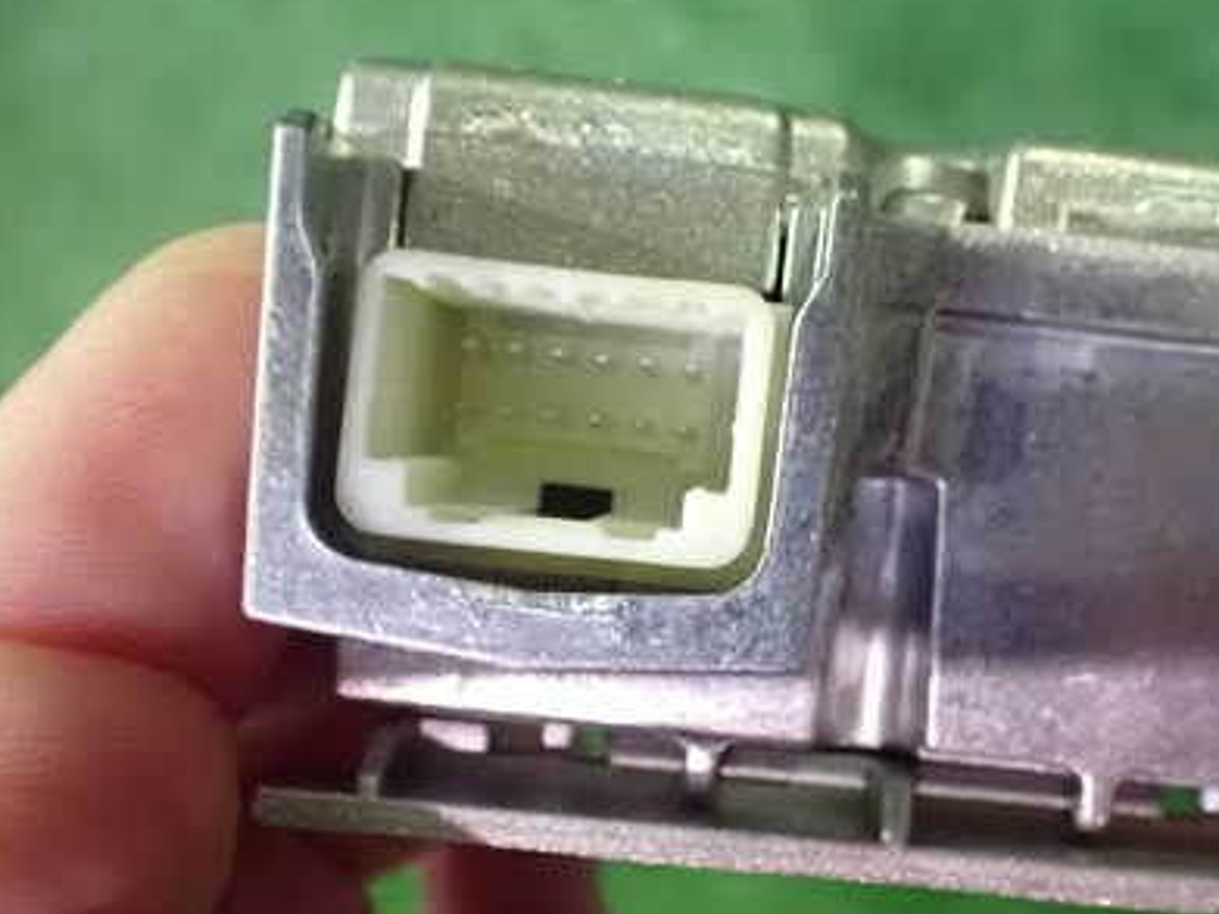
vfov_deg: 31.5
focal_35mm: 46
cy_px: 480
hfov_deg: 40.7
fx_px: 1619
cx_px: 823
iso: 1600
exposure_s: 1/30
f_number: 2.3
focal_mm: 5.4
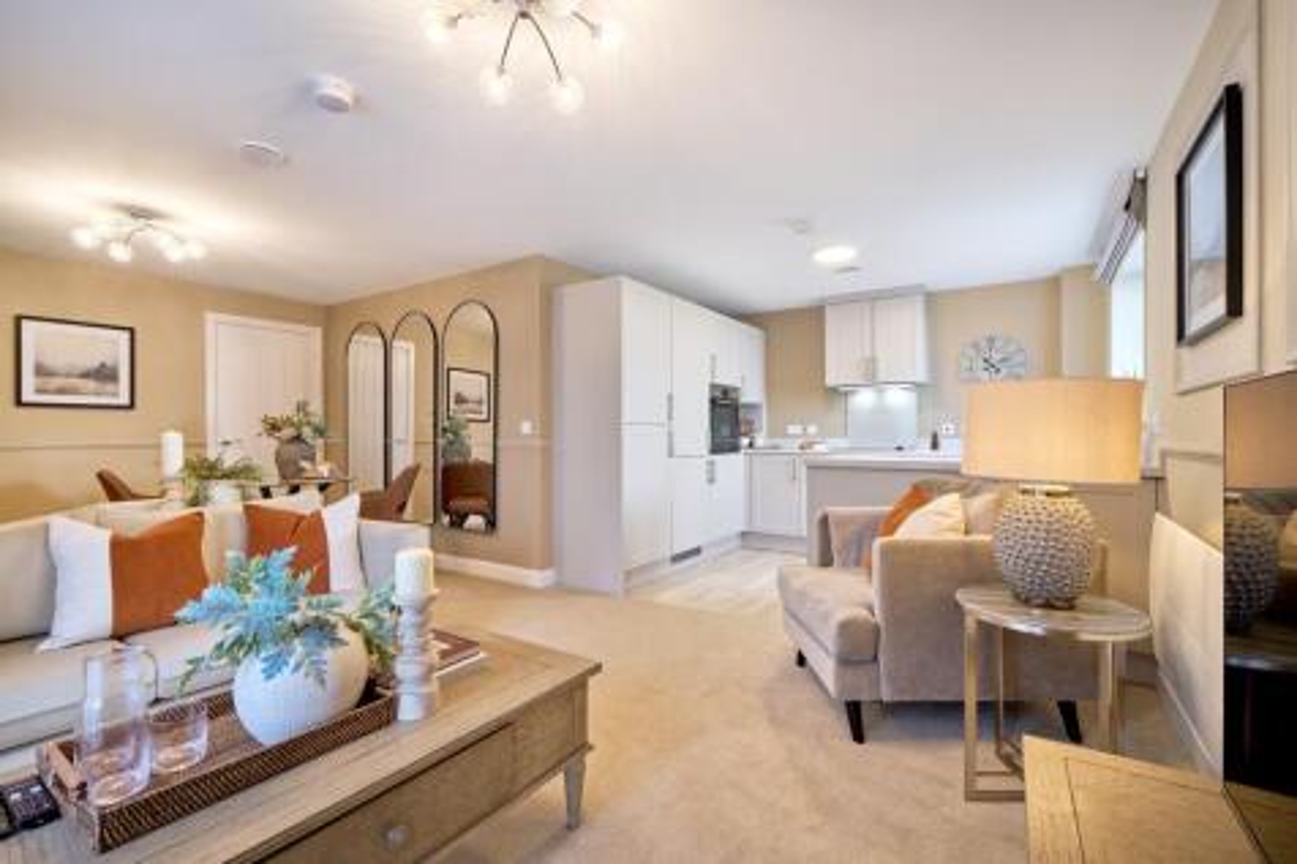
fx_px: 576
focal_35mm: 16
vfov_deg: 73.7
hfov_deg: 96.8
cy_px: 432
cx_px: 648
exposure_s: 1/2
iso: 100
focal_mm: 16
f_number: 10
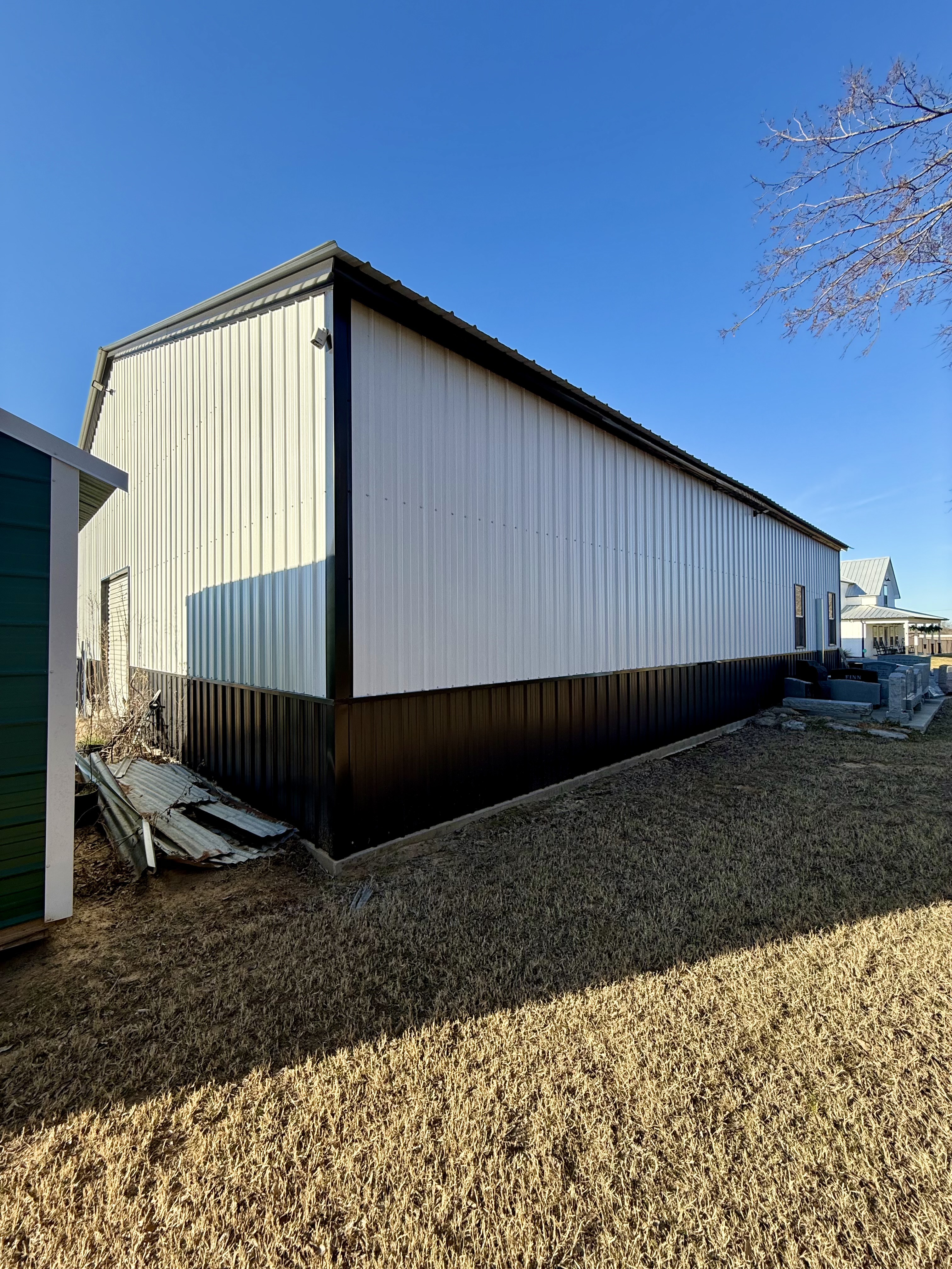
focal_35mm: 14
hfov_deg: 85.7
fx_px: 513
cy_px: 634
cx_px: 476
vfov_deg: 102.1
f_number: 2.2
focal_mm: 2.22
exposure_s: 1/619
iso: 64
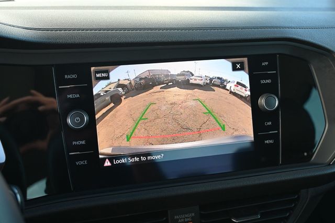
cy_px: 112
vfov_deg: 36.8
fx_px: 335
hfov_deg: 53.2
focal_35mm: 36
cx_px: 168
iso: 400
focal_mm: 24
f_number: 4.2
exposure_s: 1/125
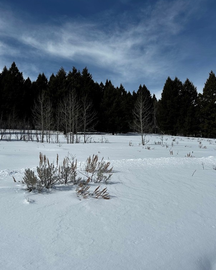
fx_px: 256
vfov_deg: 55.7
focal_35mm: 32
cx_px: 103
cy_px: 135
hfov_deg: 45.8
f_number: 1.78
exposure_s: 1/13699
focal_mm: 6.86
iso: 80
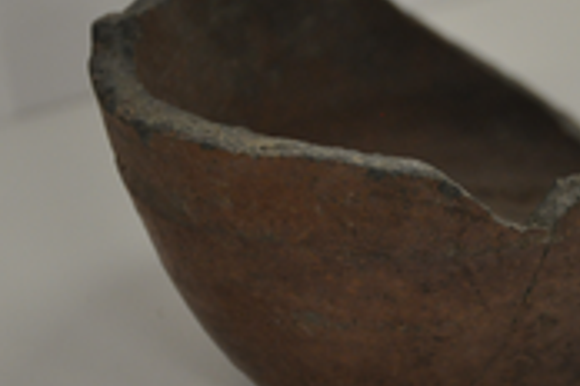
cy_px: 146
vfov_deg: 5.7
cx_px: 630
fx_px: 3882
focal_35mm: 241
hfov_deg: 8.5
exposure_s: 1/125
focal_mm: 62
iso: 800
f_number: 5.3
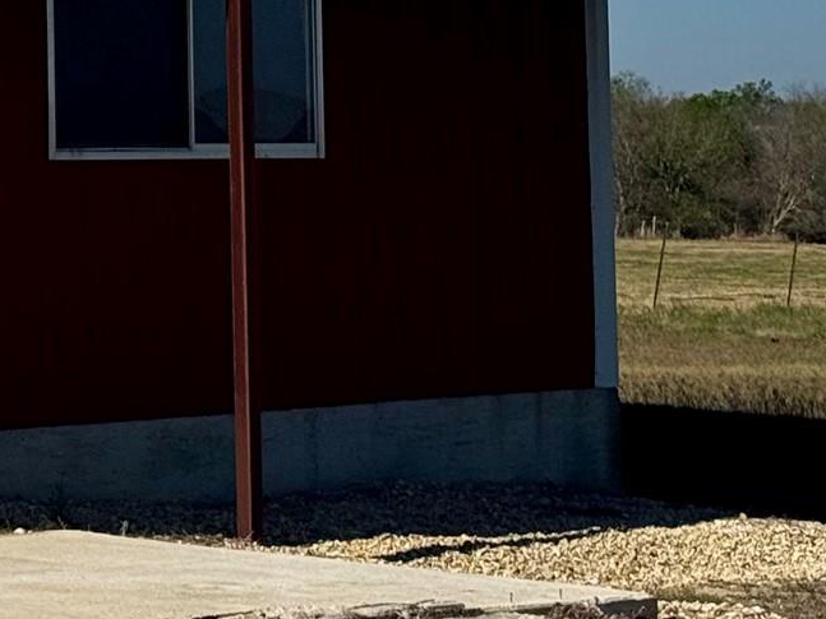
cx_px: -350
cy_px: -144
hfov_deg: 12.5
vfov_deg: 9.6
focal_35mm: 152
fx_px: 3626
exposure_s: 1/12500
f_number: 1.78
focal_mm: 6.76
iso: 64
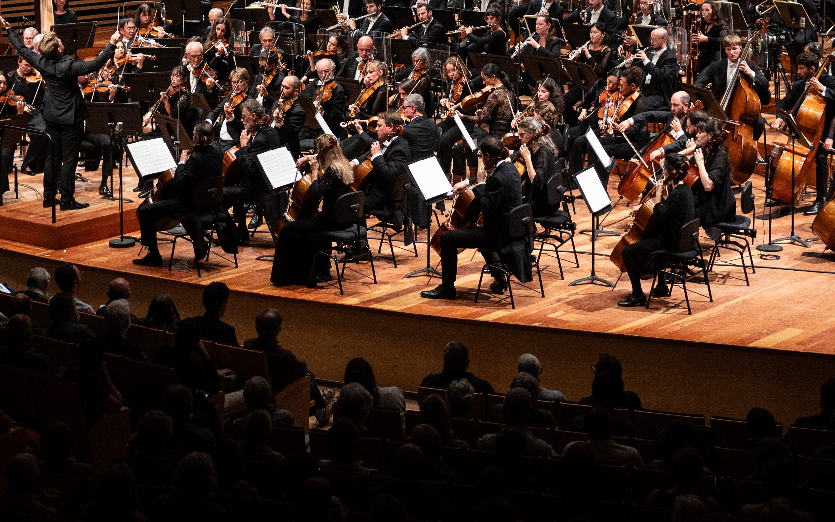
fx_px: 2185
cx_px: 346
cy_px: 17
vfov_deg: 13.5
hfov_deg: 21.6
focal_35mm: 96
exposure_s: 1/400
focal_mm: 48
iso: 2500
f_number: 2.8
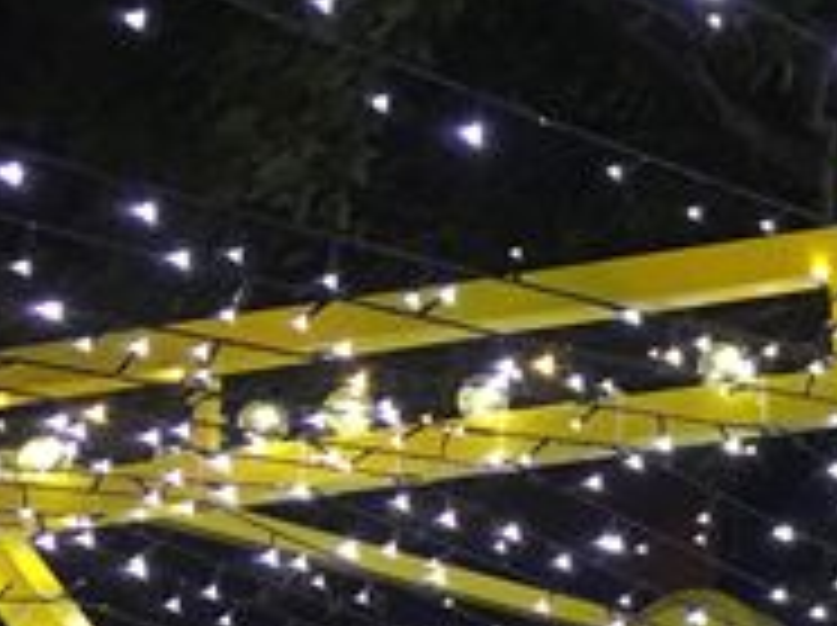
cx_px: 1692
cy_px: 428
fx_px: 3019
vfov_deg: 11.8
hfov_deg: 13.5
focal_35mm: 125
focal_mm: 4.15
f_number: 2.2
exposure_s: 1/17
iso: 64
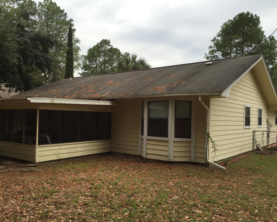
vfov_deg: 47.1
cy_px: 114
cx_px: 130
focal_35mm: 31
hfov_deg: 57.1
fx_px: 254
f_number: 2.2
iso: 32
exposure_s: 1/408
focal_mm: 4.15
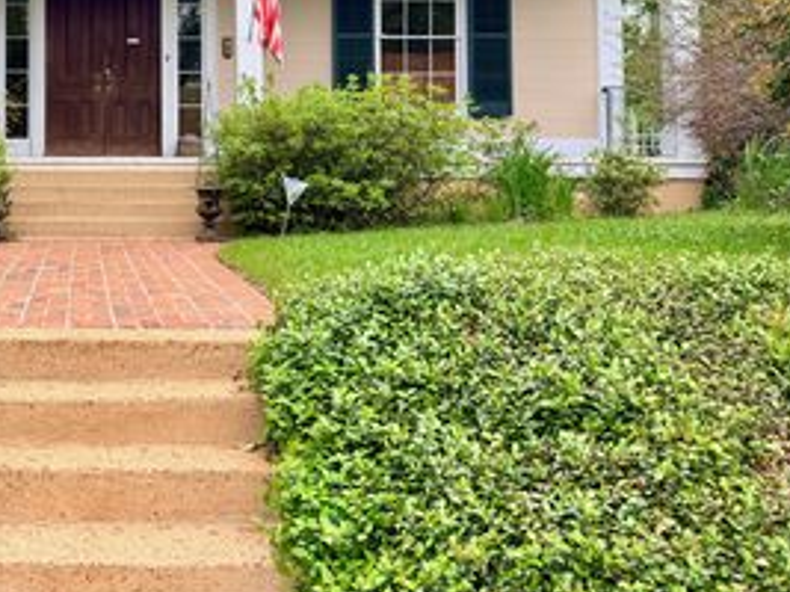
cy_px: 144
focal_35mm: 45
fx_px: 1027
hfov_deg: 39.6
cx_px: 107
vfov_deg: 31.5
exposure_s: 1/805
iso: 100
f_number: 1.78
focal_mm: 6.76
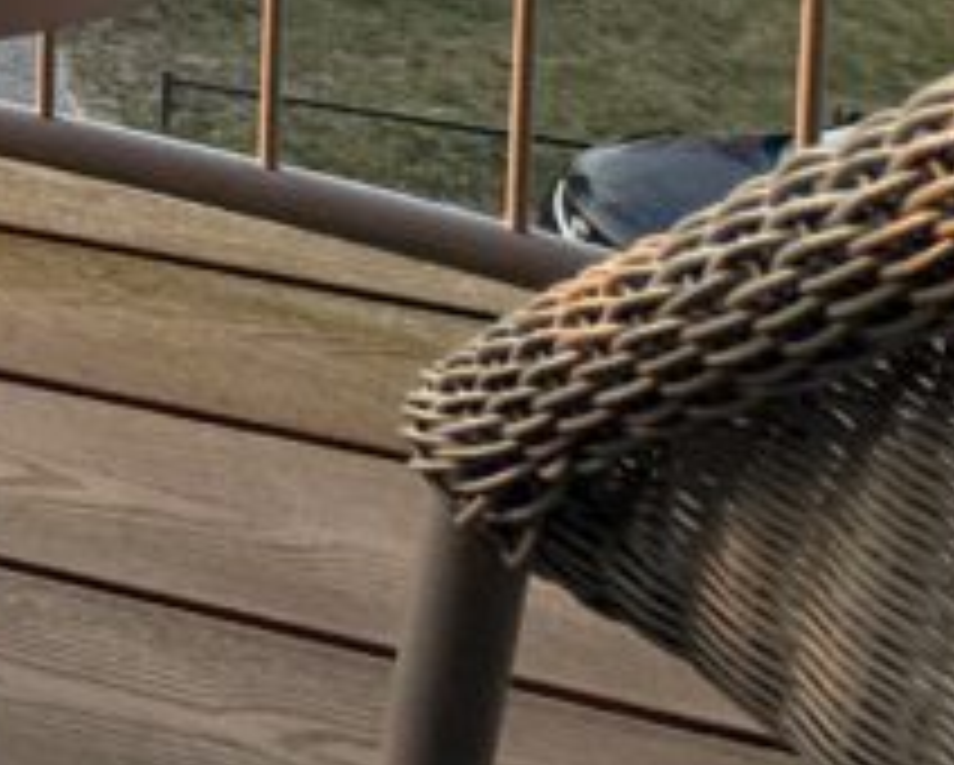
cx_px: -999
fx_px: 1865
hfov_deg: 18.1
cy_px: -882
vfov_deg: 16.1
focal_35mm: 66
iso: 200
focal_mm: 2.22
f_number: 2.2
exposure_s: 1/99
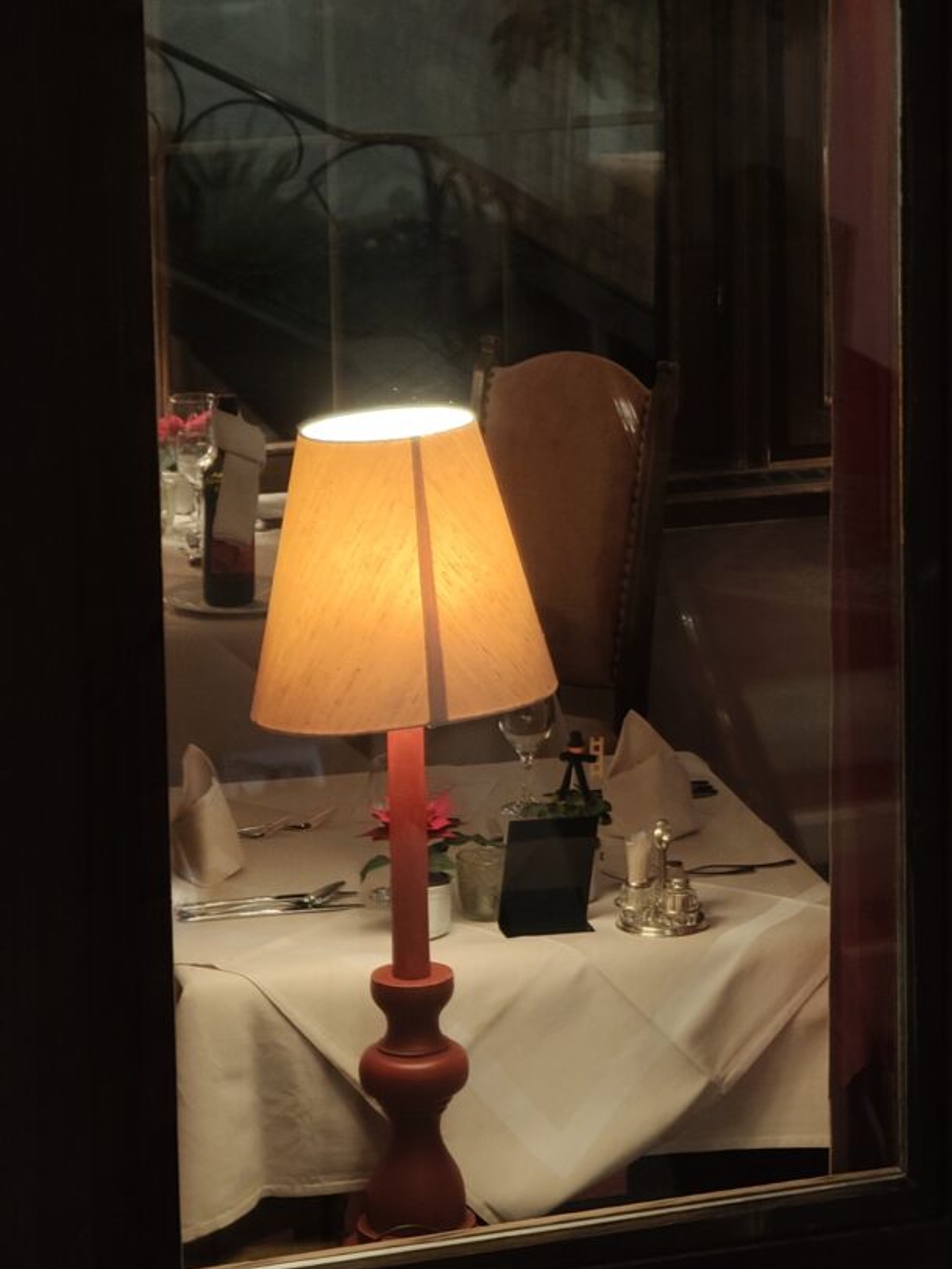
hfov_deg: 10.0
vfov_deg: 13.4
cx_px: 949
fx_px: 5389
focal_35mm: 147
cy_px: 305
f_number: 2.55
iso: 304
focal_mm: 13.3
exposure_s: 1/33.3
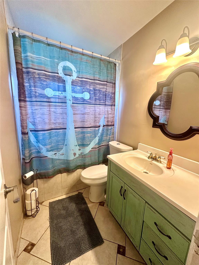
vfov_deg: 102.1
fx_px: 107
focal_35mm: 14
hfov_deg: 85.7
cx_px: 100
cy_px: 132
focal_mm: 2.22
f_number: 2.2
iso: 250
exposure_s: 1/120
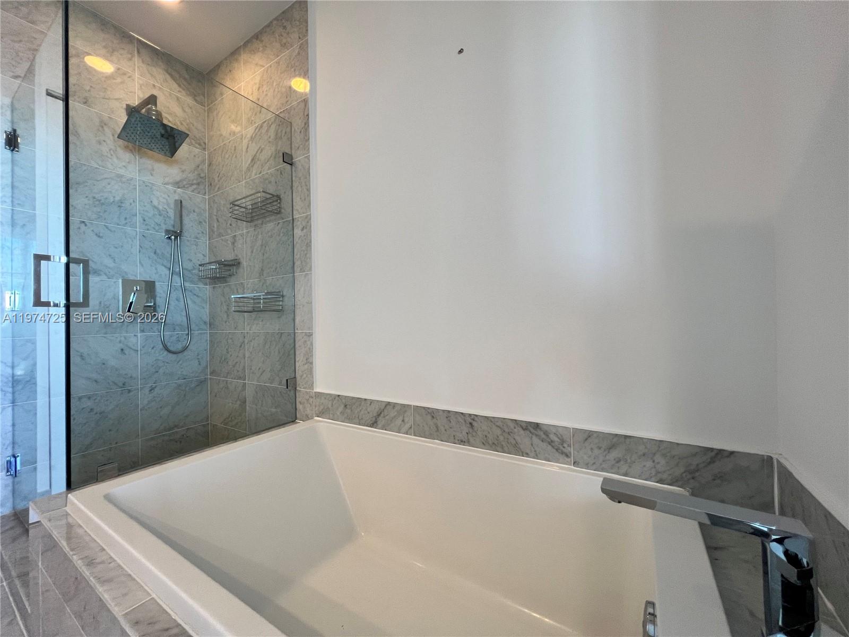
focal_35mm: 13
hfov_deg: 106.2
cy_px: 318
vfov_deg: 89.9
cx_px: 424
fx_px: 319
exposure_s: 1/60
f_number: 1.8
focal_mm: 1.57
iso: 125
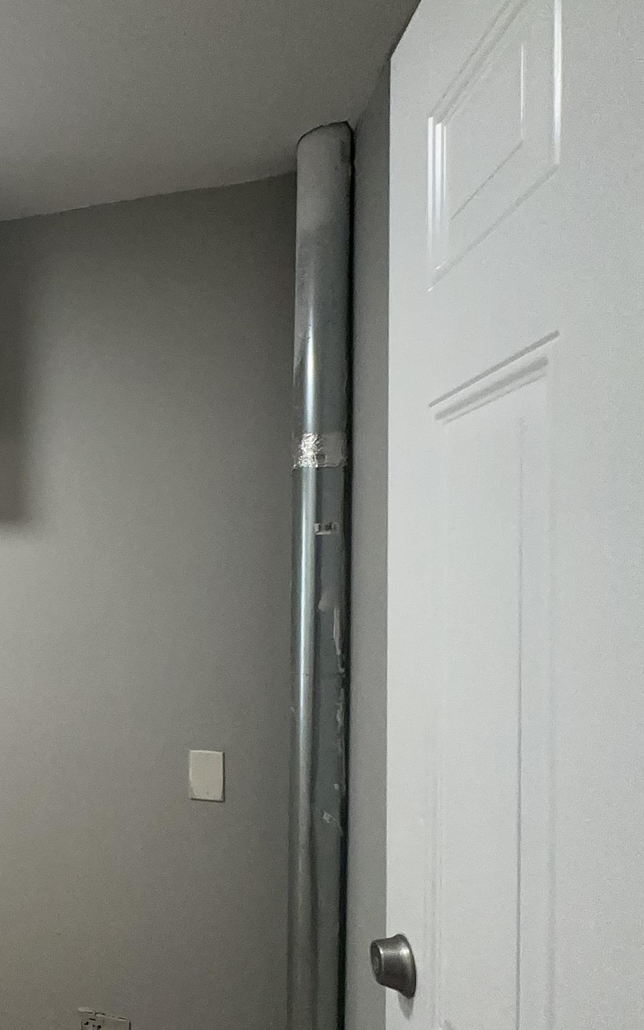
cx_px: -116
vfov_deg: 70.0
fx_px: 730
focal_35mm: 26
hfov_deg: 37.1
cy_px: 591
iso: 320
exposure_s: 1/120
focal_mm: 2.22
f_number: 2.2
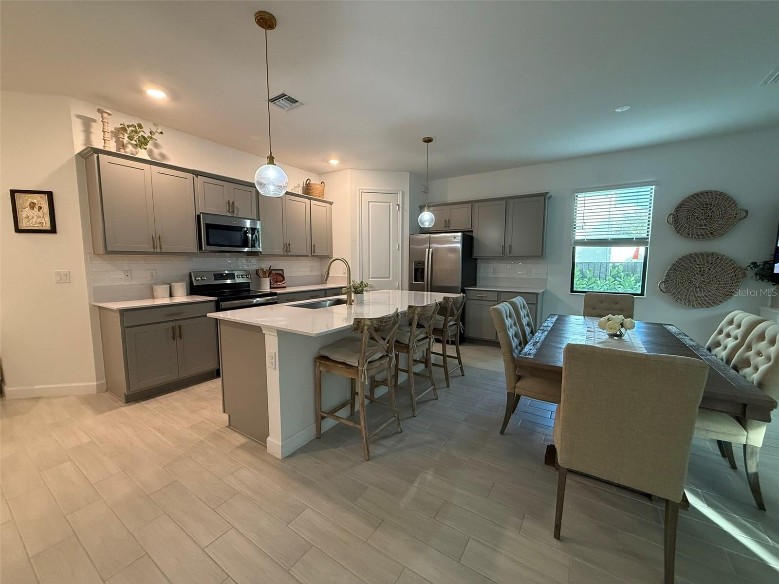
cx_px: 390
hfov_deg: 102.1
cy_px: 292
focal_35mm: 14
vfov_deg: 85.7
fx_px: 315
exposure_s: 1/120
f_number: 2.2
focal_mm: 2.22
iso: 500
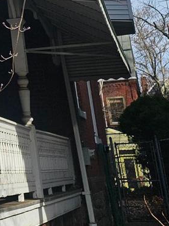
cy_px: -71
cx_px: -110
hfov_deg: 14.1
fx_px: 625
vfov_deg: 18.9
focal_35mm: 96
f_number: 1.7
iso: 10
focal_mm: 6.3
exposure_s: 1/902
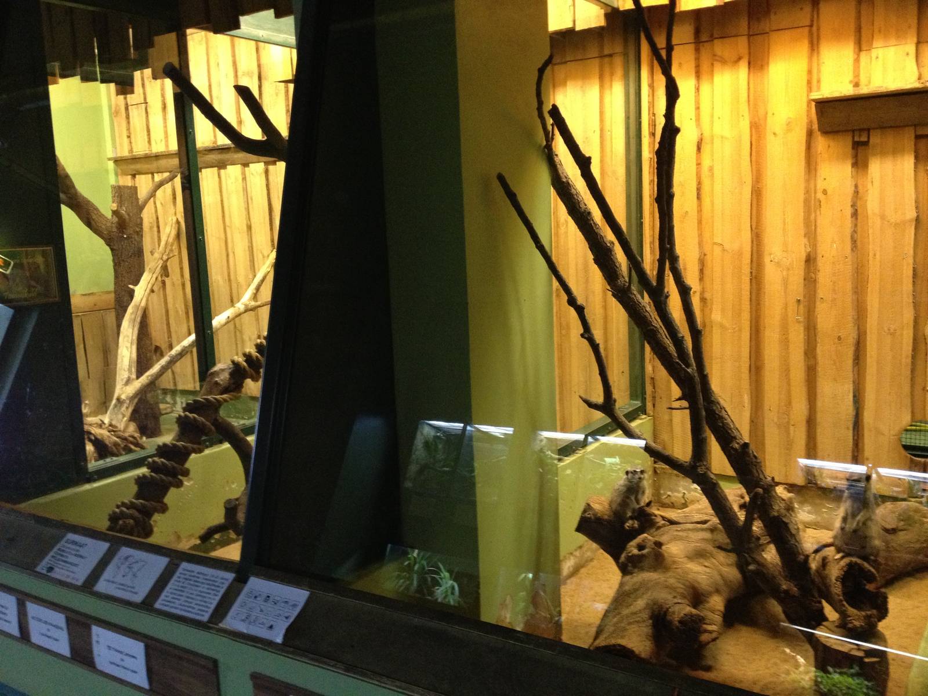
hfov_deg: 52.6
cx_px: 464
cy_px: 348
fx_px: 938
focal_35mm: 35
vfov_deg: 40.7
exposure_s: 1/20
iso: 400
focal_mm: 4.28
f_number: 2.4
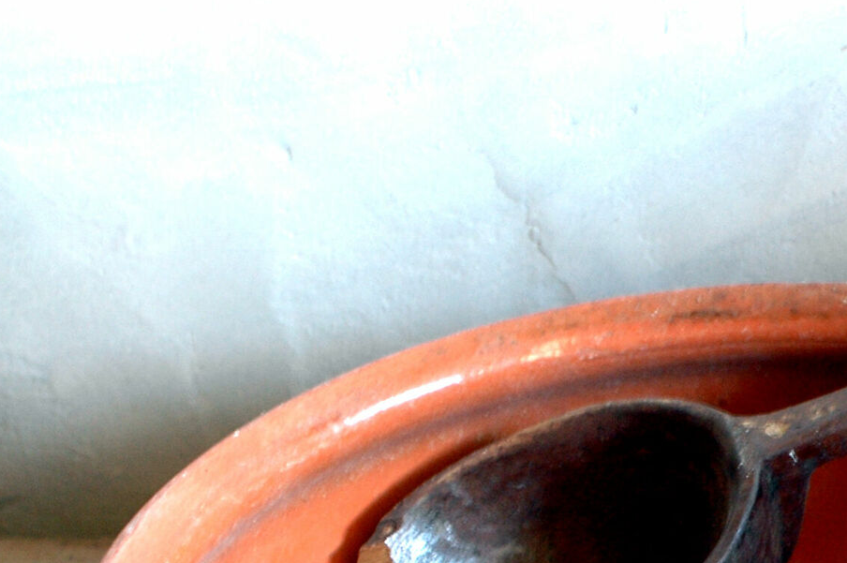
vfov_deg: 9.7
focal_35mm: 139
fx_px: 3275
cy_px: 699
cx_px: 1089
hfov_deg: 14.2
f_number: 4
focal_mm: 35
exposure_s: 1/8
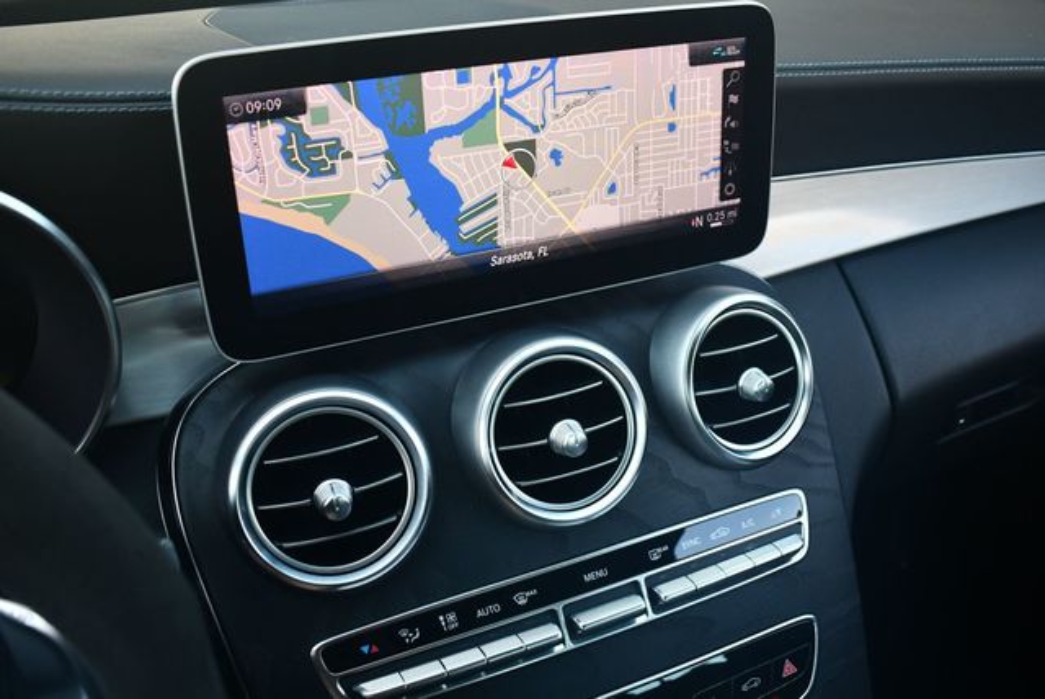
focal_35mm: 36
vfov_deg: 36.9
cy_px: 350
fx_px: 1046
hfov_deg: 53.1
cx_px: 522
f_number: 3.5
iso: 720
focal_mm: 18
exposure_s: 1/250
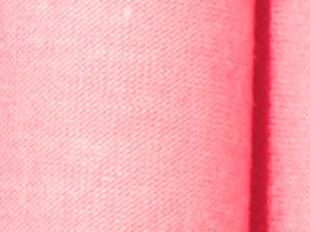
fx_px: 4302
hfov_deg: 4.1
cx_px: 468
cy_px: -194
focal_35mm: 481
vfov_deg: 3.1
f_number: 13
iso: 250
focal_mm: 62
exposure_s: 1/200
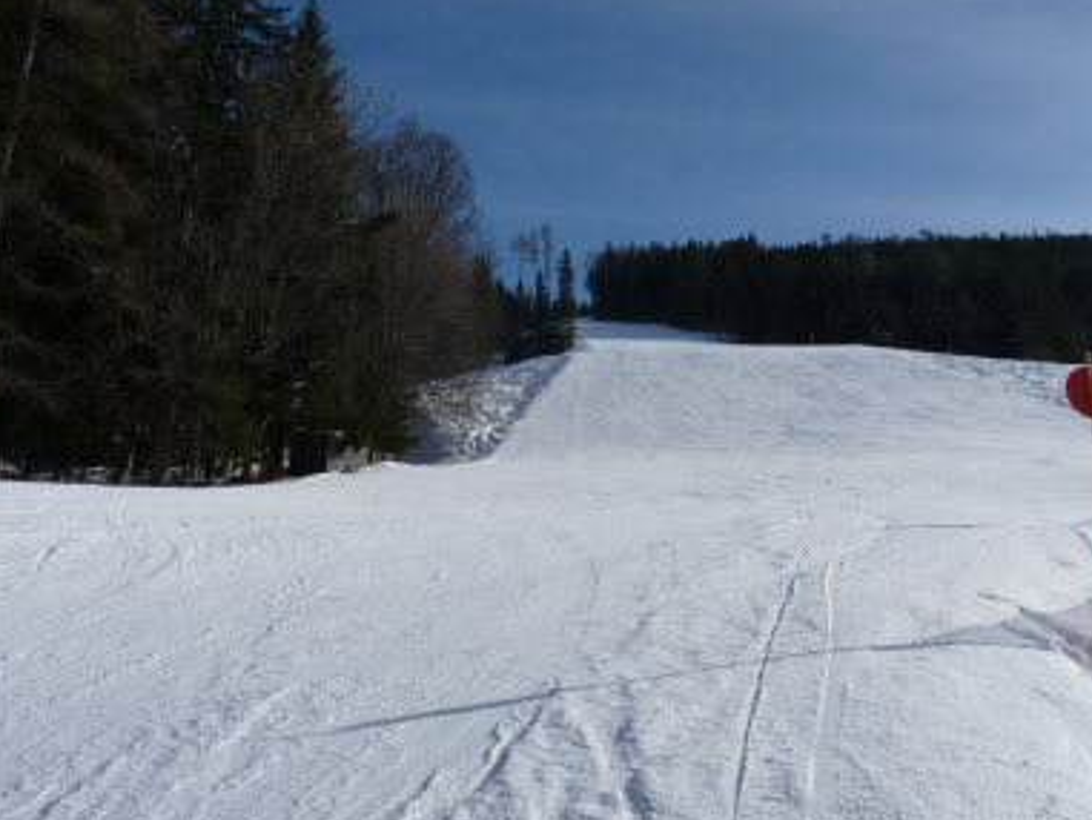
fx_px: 1073
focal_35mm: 34
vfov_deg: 41.7
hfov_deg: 53.8
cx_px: 610
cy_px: 344
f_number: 5.6
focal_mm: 4.8
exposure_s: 1/800
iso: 100
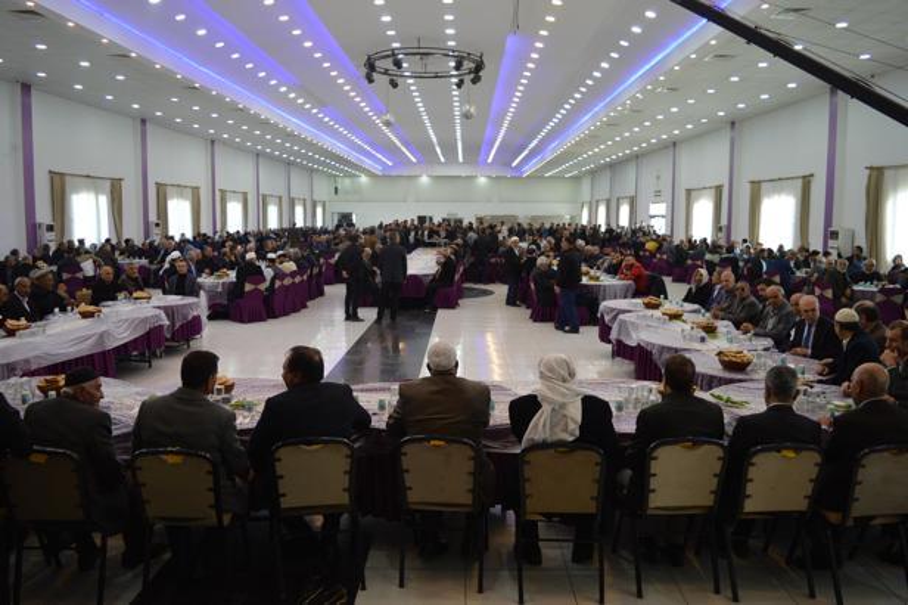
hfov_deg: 67.4
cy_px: 302
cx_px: 454
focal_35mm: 27
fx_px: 681
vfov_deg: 47.9
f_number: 3.5
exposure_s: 1/60
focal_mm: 18
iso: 400
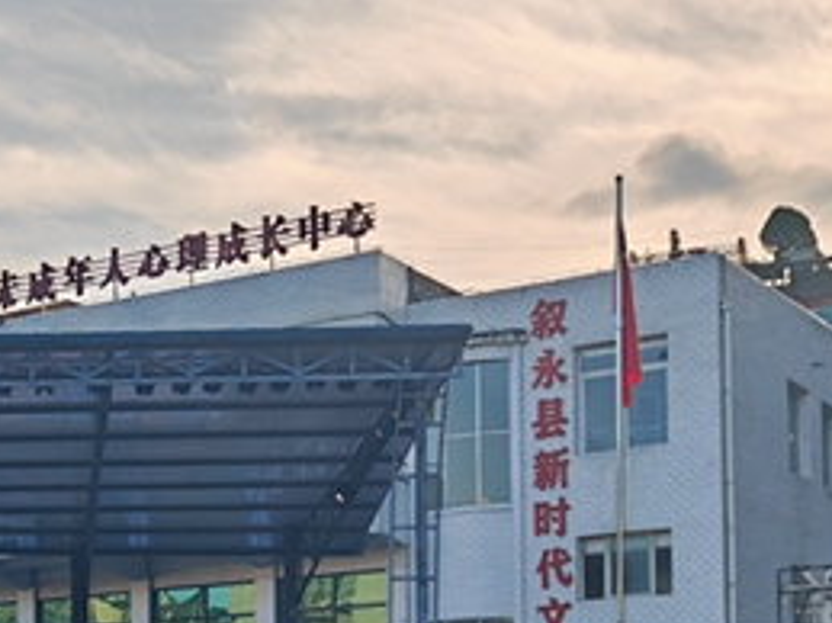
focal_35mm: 94
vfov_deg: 15.3
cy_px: 690
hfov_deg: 20.0
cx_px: -77
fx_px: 2258
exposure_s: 1/1600
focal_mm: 7.62
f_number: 1.6
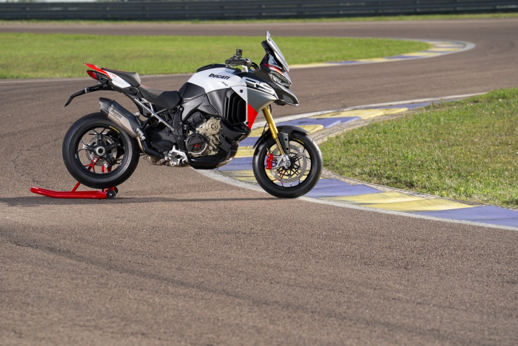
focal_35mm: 178
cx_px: 259
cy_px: 173
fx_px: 2562
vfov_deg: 7.7
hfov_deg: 11.5
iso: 50
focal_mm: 178
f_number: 5.6
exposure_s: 1/250
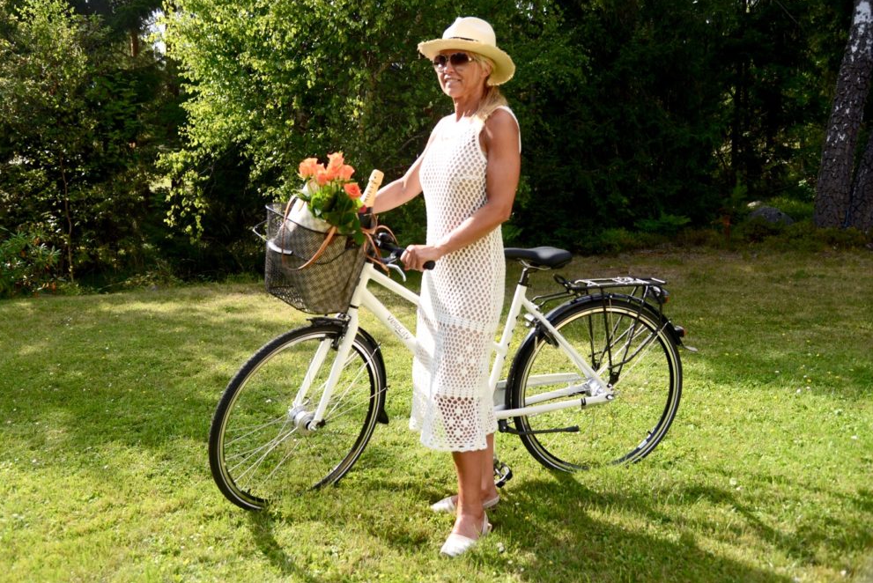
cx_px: 423
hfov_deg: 60.2
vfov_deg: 42.4
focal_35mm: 31
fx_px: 752
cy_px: 284
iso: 400
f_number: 4
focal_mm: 30
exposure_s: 1/1600
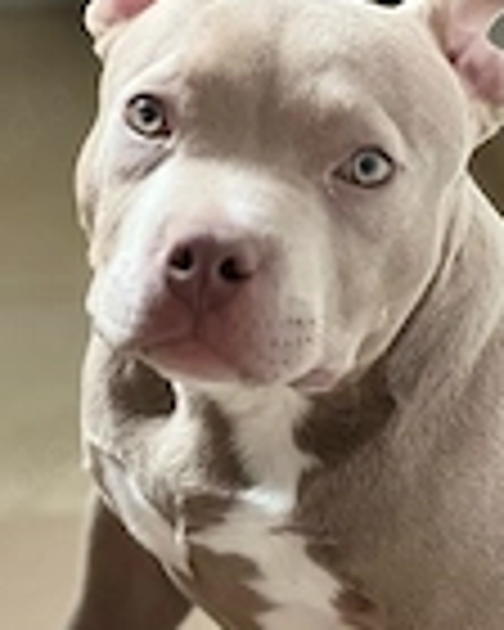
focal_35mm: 215
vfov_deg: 8.9
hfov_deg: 7.2
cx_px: 387
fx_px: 4009
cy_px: 580
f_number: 2.8
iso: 320
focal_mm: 9
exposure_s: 1/40
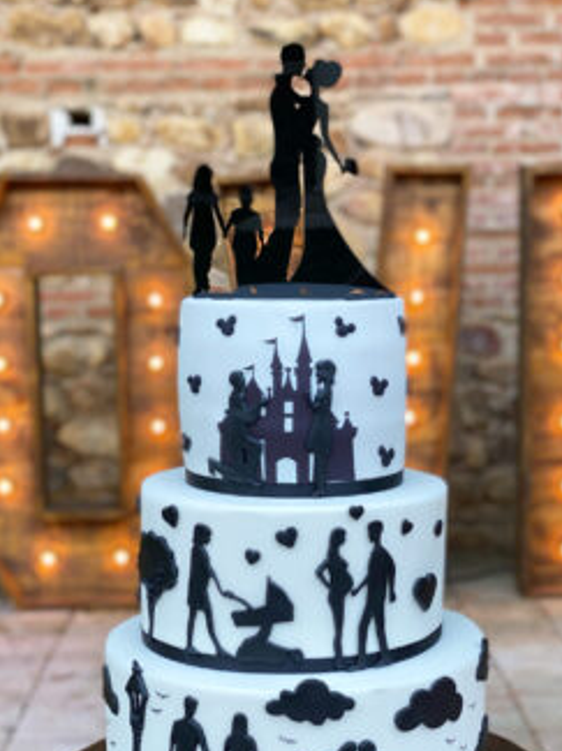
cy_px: 447
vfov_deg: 28.1
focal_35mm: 69
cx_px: 316
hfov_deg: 21.3
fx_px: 1497
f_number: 2
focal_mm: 6
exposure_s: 1/100
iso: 25
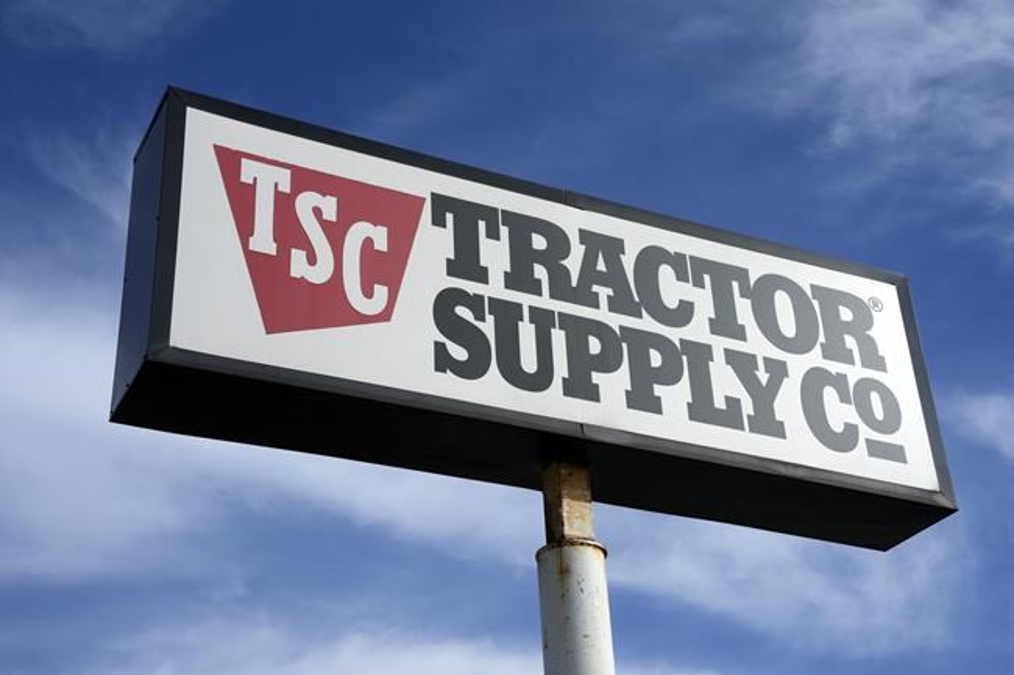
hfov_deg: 36.3
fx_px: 1549
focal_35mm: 55
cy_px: 338
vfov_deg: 24.6
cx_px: 507
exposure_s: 1/160
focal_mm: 55
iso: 100
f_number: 13
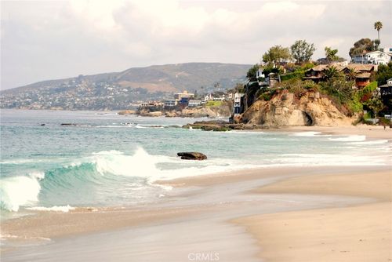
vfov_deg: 11.4
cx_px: 196
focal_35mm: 120
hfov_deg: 17.1
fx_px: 1307
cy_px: 131
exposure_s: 1/1000
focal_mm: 80
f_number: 8
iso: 400
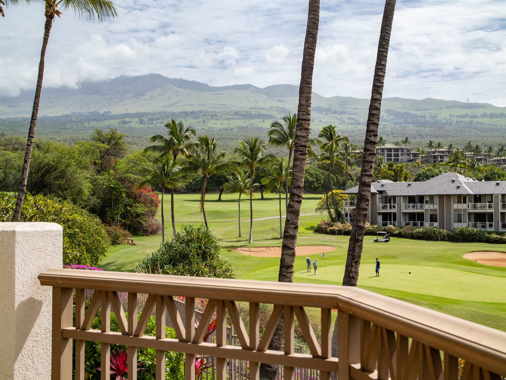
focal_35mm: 52
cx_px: 253
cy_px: 190
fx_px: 760
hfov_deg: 36.8
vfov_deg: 28.0
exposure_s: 1/640
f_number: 8
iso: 400
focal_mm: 26
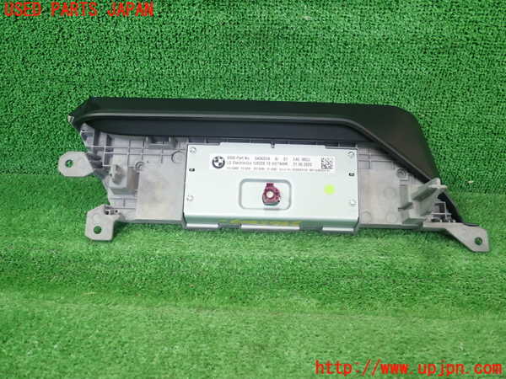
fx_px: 439
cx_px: 253
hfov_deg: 60.0
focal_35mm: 30
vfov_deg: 46.8
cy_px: 190
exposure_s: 1/125
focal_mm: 5.5
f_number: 2.3
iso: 250
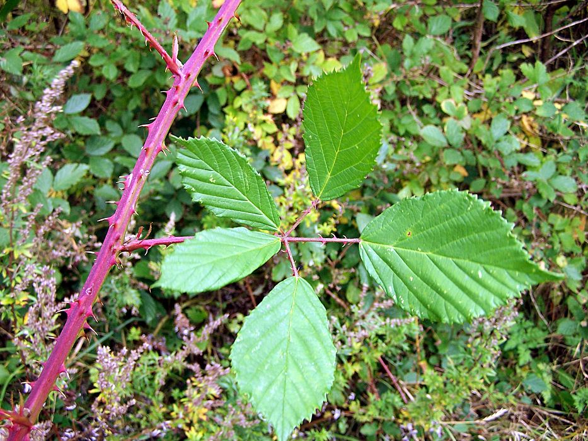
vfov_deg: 37.7
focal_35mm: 38
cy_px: 220
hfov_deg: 49.0
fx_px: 646
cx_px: 294
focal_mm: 6.3
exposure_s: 1/125
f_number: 2.8
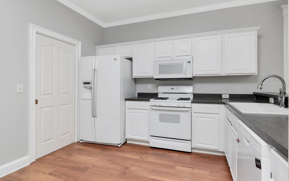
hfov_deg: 92.6
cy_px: 85
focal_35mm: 18
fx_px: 138
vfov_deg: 66.3
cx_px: 150
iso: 800
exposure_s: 1/200
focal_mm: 11
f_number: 8
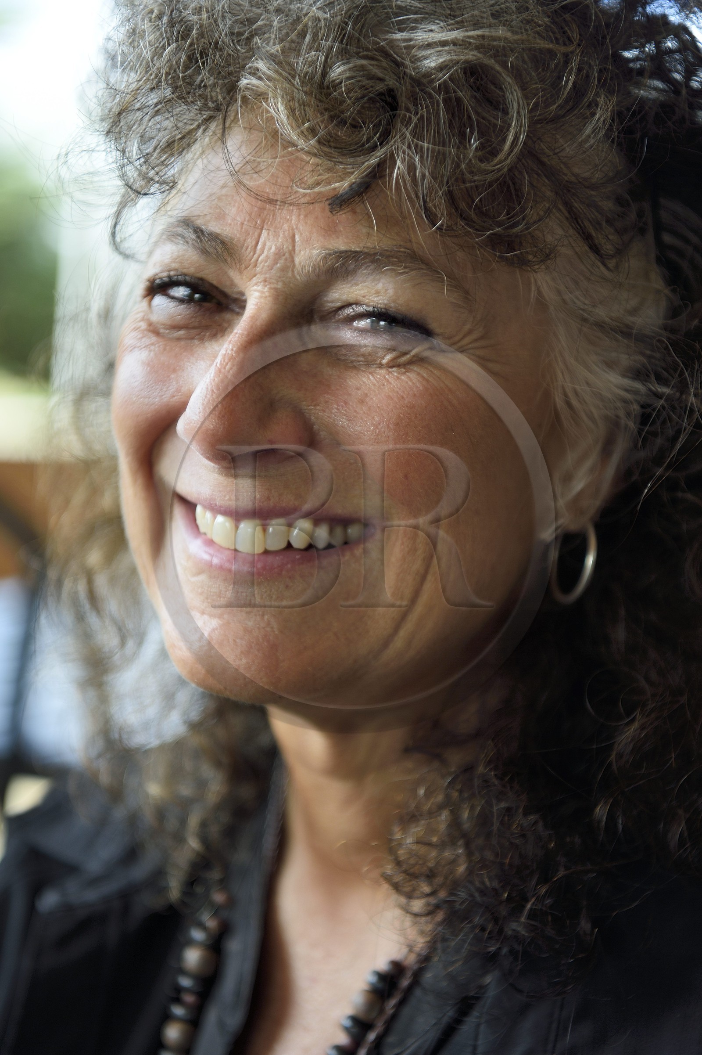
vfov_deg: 28.9
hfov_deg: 19.4
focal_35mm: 70
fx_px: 2049
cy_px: 528
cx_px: 351
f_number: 2.8
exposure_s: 1/400
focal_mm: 70
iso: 200
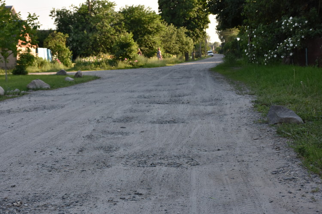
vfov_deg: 21.6
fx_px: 563
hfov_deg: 31.9
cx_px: 161
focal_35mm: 63
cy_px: 107
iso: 720
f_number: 8
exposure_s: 1/500
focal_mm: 42
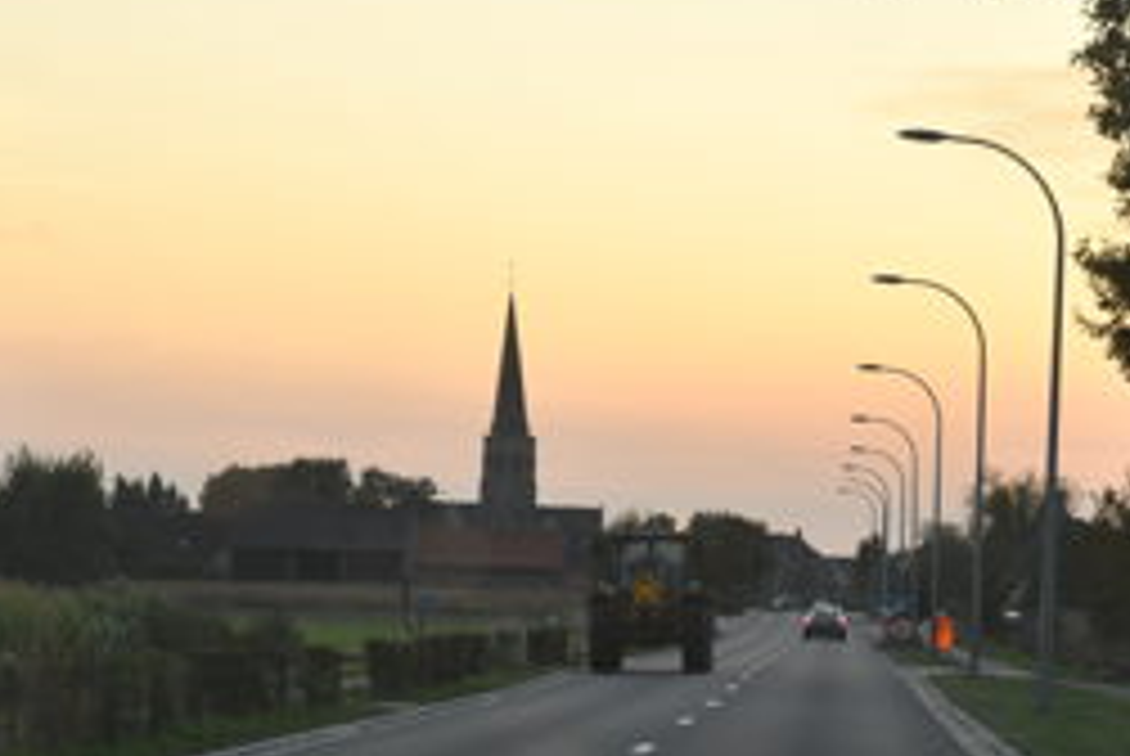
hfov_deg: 13.9
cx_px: 527
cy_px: 569
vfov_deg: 9.3
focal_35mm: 148
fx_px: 4651
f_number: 5
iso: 640
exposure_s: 1/320
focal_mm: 62
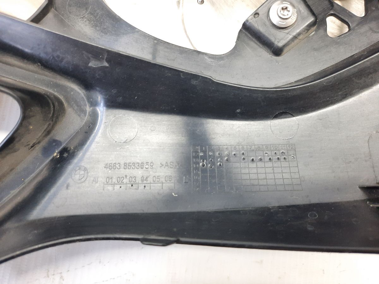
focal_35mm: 25
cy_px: 142
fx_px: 274
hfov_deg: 69.4
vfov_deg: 54.9
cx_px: 190
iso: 320
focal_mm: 4.6
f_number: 2
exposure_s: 1/50
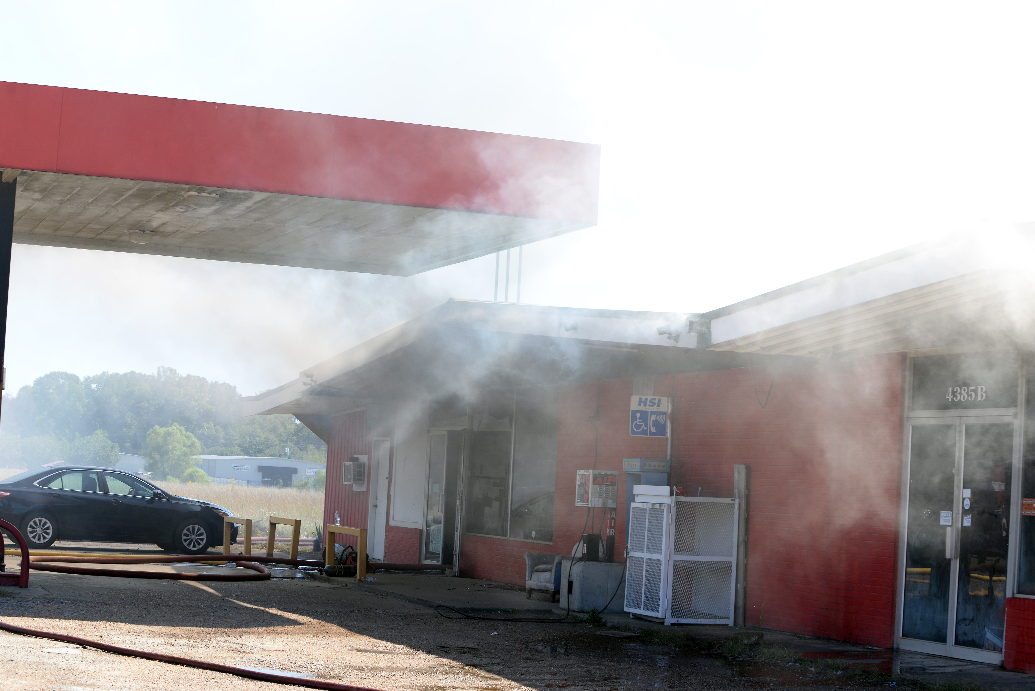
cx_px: 518
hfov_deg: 28.8
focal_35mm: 70
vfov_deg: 19.5
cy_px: 346
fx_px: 2013
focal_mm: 70
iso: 200
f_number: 9
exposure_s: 1/200
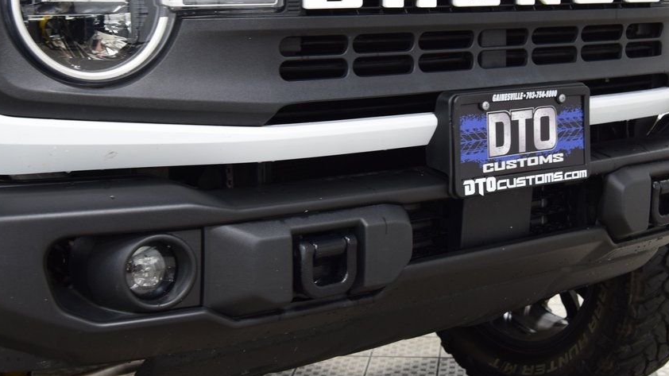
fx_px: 1153
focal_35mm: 65
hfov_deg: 32.3
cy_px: 180
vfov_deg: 18.5
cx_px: 373
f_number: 6.3
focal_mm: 34
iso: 800
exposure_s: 1/15
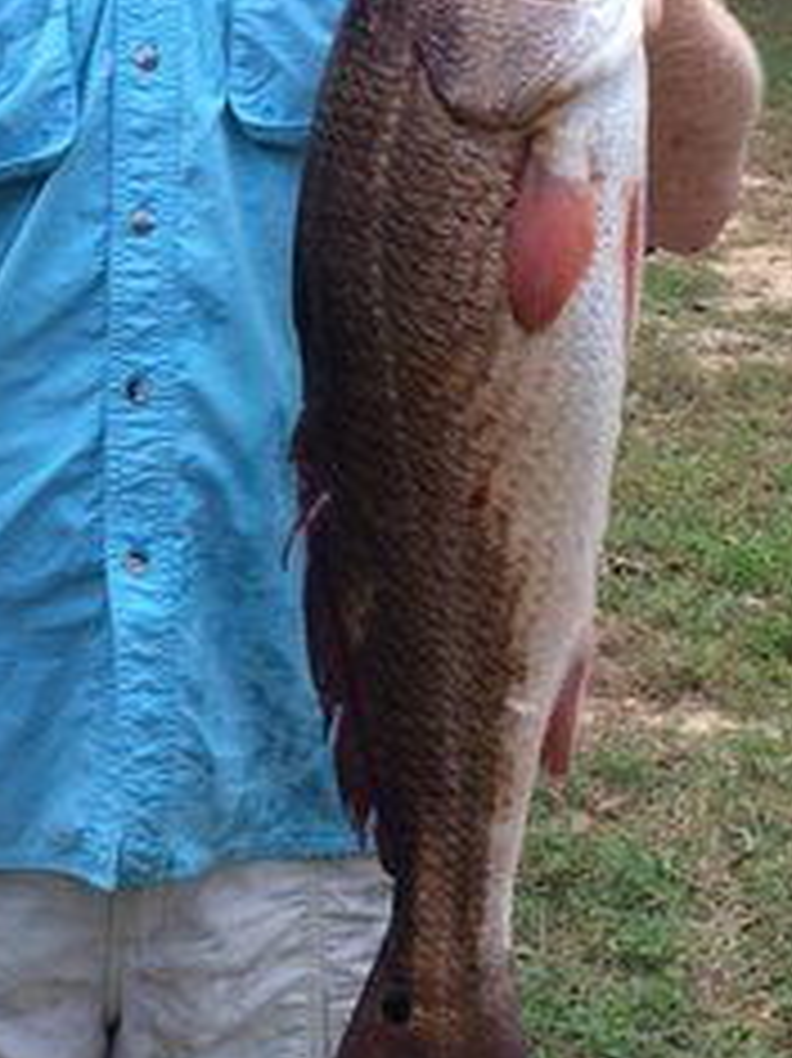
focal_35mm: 74
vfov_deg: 25.4
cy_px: 86
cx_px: 94
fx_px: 2260
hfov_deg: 19.6
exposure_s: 1/129
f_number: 2.2
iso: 32
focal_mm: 4.15
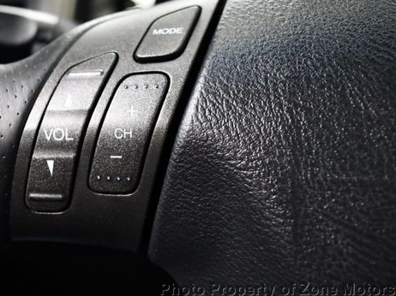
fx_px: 549
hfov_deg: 39.4
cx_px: 149
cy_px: 122
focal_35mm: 48
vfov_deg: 30.2
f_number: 3.5
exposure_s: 1/80
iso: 3200
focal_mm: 18
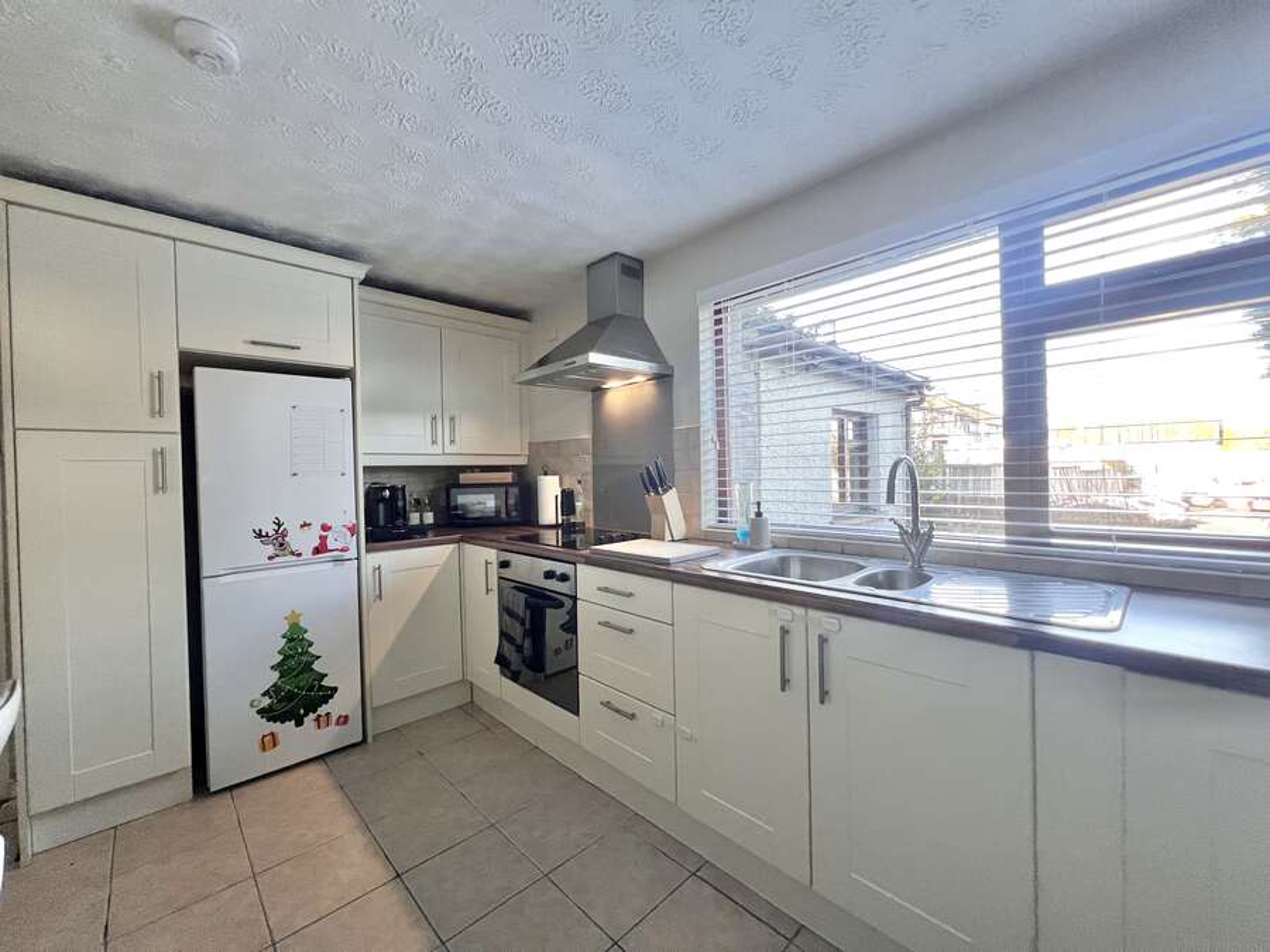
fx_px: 477
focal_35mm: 13
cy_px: 476
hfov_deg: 106.2
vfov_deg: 89.9
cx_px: 635
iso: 200
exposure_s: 1/99
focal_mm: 1.57
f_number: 1.8
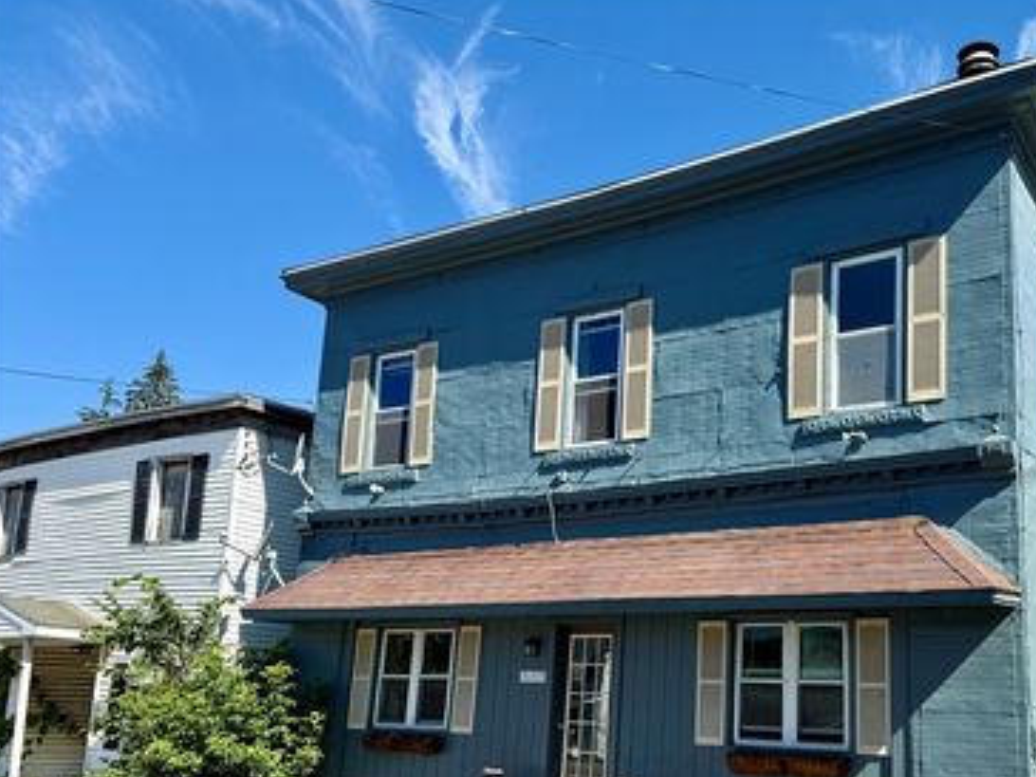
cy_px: 505
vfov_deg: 42.5
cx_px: 694
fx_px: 988
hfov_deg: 54.2
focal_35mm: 33
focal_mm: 6.76
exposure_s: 1/3145
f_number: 1.78
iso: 80
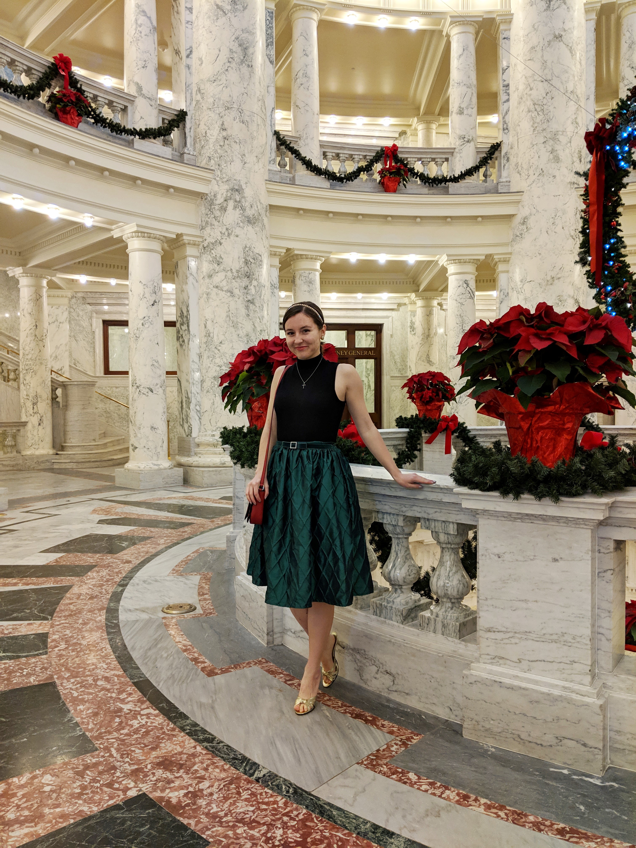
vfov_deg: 65.3
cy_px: 424
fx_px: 661
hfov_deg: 51.4
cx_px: 318
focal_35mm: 27
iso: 121
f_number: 1.8
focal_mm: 4.44
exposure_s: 1/60
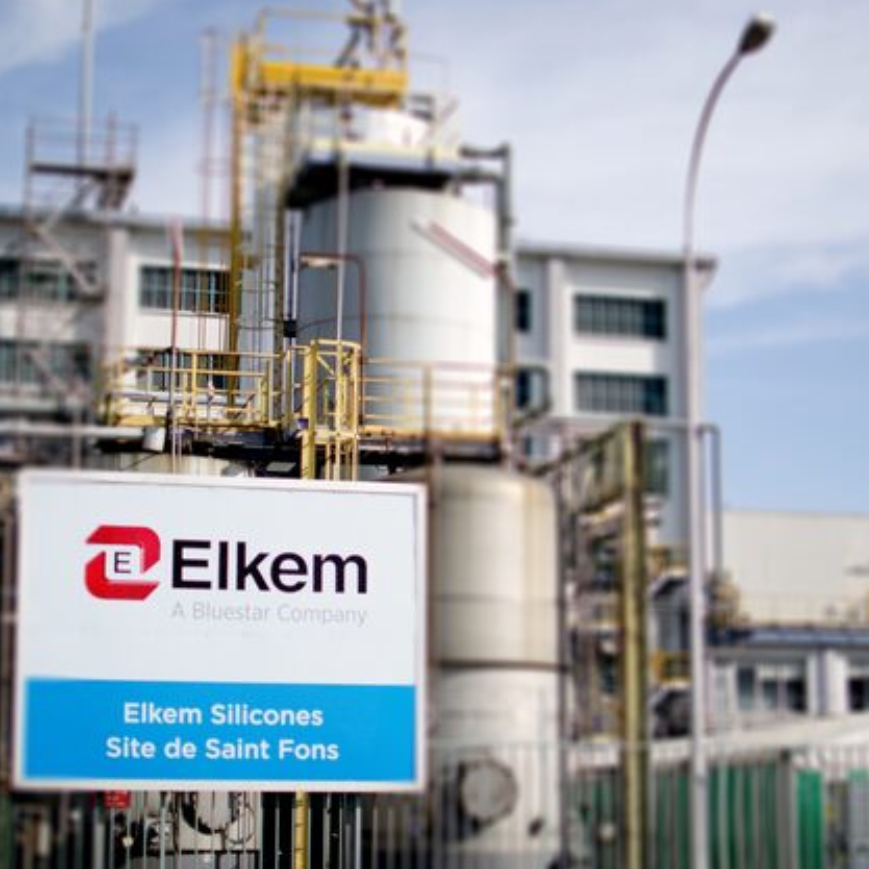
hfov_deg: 23.4
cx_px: 511
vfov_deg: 23.5
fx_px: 2093
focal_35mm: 74
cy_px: 420
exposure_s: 1/4000
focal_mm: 35
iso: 100
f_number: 1.8
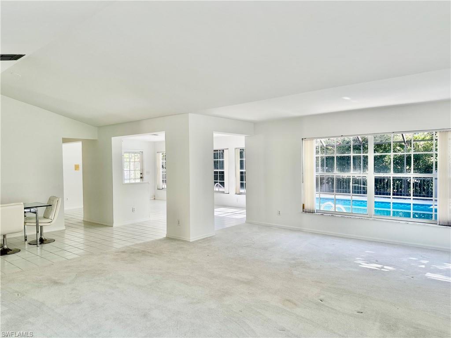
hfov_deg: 71.6
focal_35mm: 24
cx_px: 226
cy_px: 169
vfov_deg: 56.8
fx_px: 313
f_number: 1.78
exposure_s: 1/198
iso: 64
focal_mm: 6.86
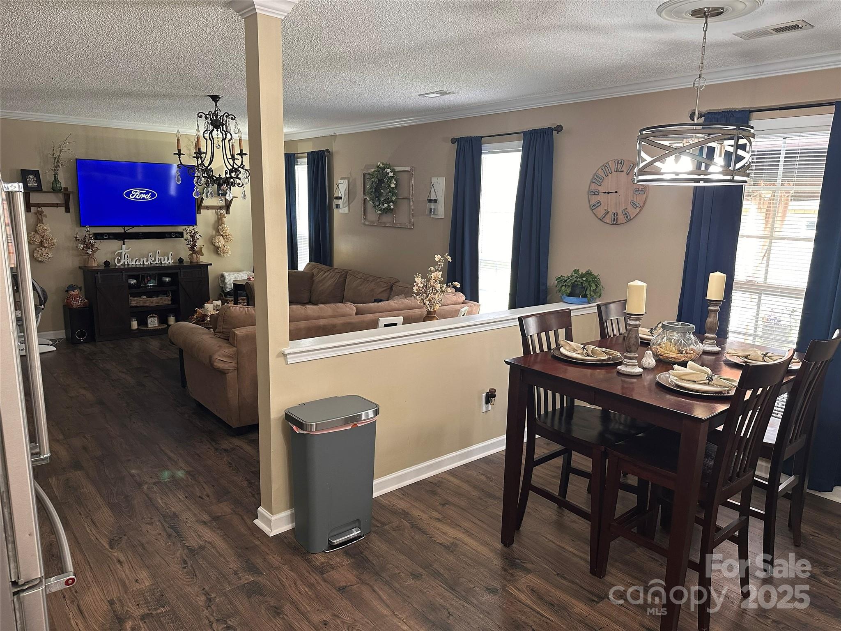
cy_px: 316
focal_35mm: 24
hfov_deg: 71.6
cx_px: 420
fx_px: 583
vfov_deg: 56.8
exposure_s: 1/60
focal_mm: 6.86
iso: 250
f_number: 1.78
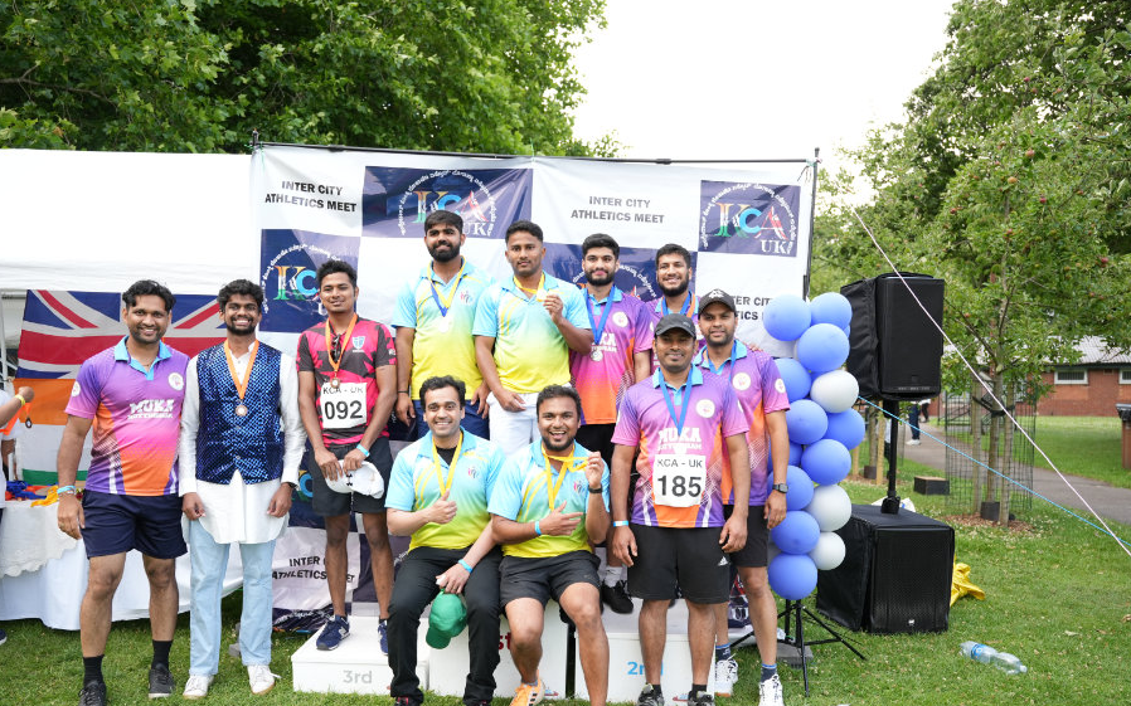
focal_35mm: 29
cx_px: 538
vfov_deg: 42.6
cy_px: 403
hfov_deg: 64.0
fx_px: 904
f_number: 2.8
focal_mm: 25.3
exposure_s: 1/250
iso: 250
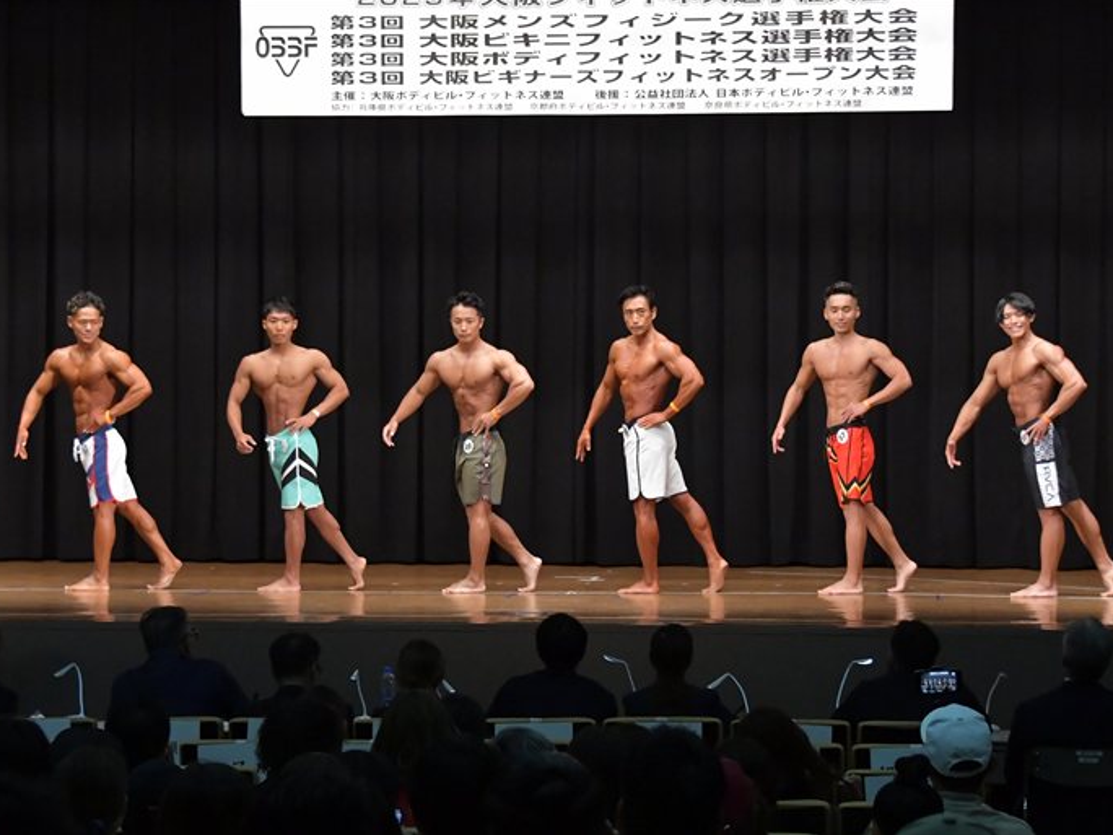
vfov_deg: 13.3
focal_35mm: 111
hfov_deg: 17.7
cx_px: 587
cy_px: 417
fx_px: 3569
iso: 6400
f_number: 5.6
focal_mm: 68
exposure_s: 1/400
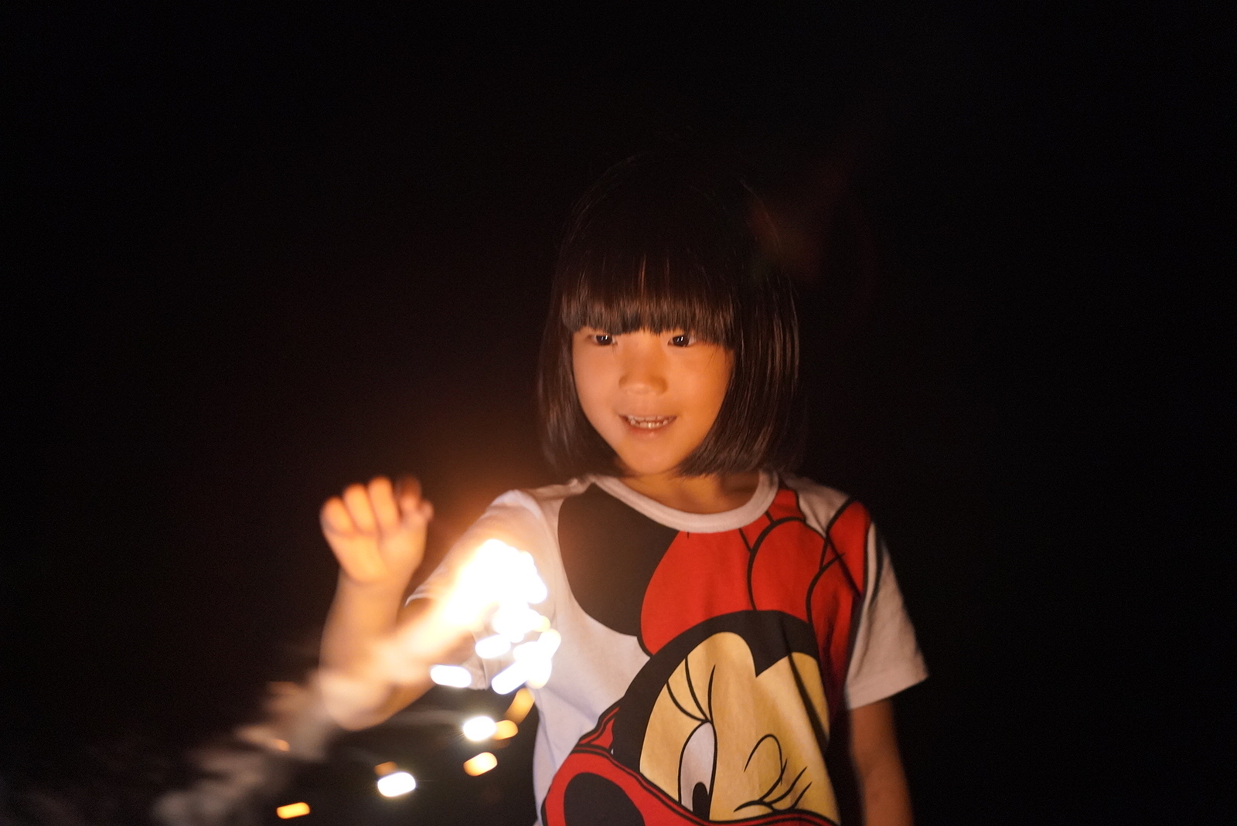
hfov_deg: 23.9
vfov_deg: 16.1
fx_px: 2922
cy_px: 413
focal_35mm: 85
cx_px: 618
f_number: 1.8
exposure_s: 1/100
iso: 6400
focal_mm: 85
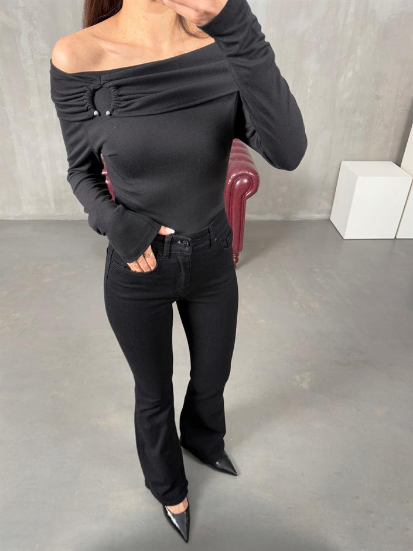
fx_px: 382
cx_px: 206
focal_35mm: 24
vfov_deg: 71.6
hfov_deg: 56.8
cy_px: 276
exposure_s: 1/113
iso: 200
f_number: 1.78
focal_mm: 6.76
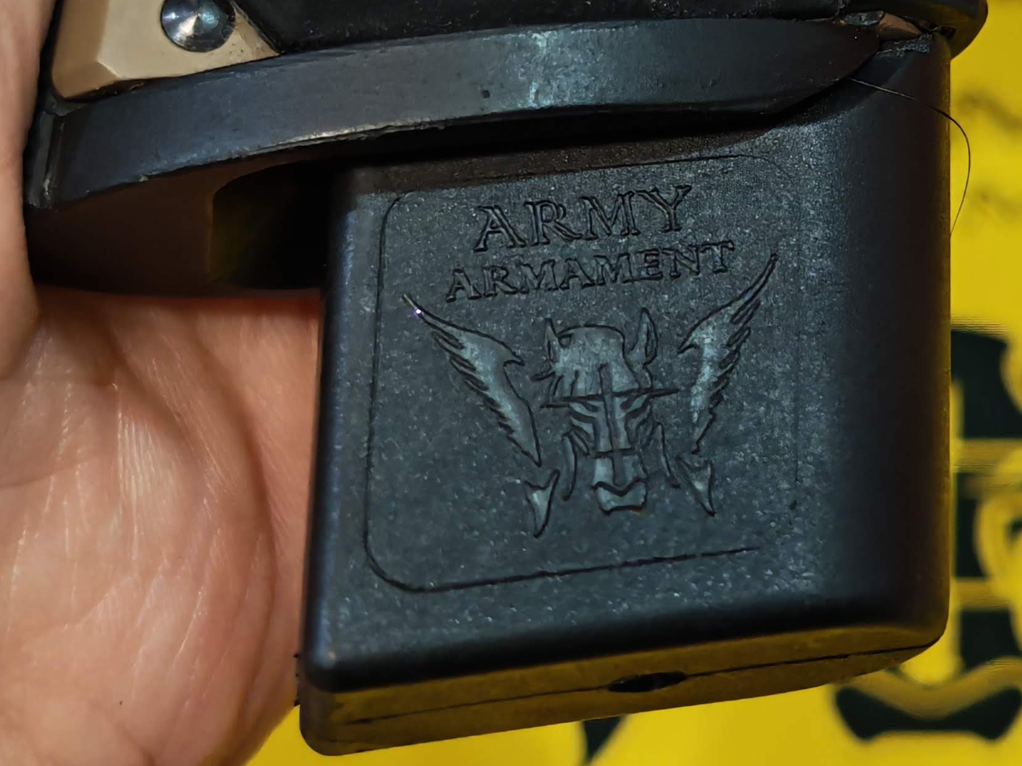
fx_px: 3513
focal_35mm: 119
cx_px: 776
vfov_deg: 12.4
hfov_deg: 16.5
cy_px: 165
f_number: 1.4
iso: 200
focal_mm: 6.83
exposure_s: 1/50
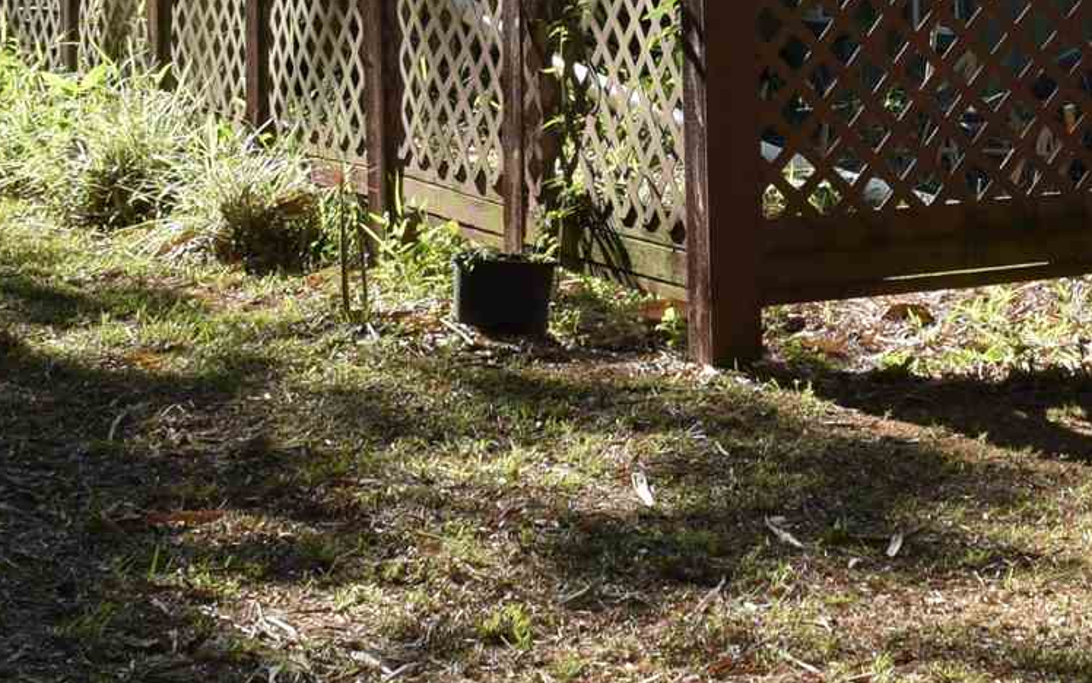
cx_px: 1128
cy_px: -401
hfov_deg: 17.9
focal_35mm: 113
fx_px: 3364
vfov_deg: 11.1
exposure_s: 1/320
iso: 200
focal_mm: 18
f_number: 6.3
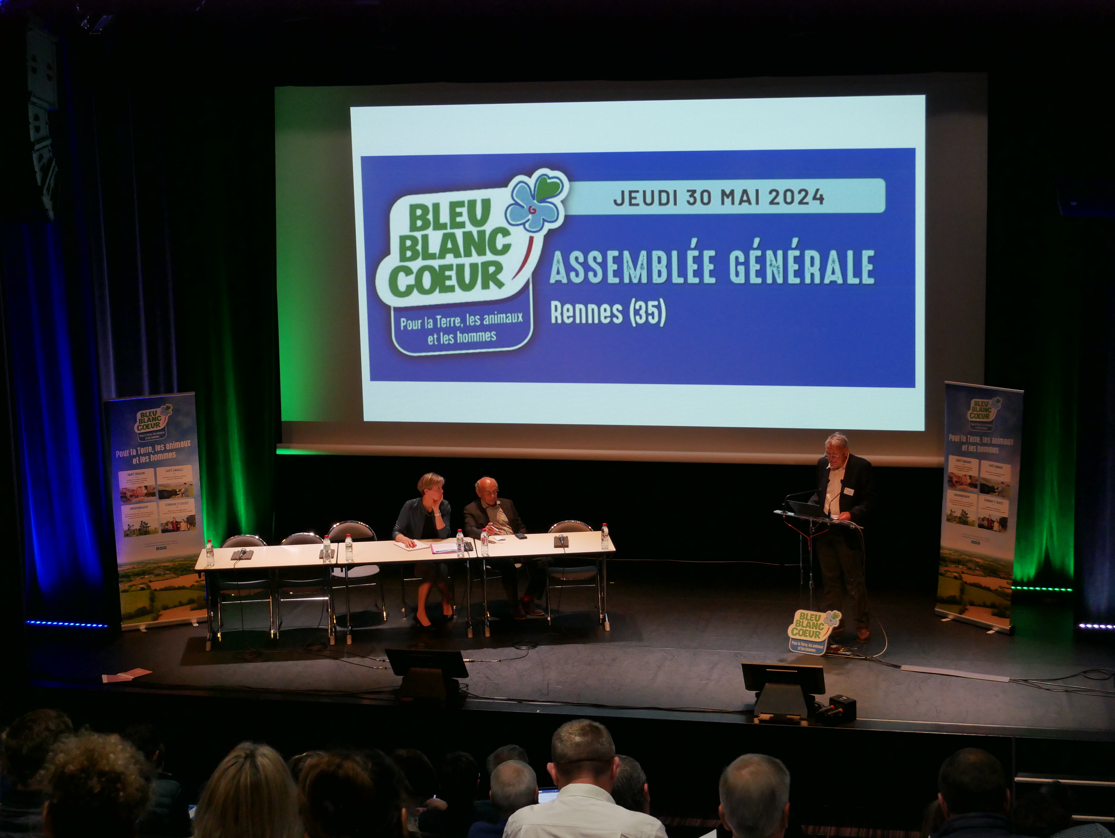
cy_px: 419
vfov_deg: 25.2
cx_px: 558
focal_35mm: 58
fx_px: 1869
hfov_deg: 33.2
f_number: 5.4
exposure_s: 1/60
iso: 1250
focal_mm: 29
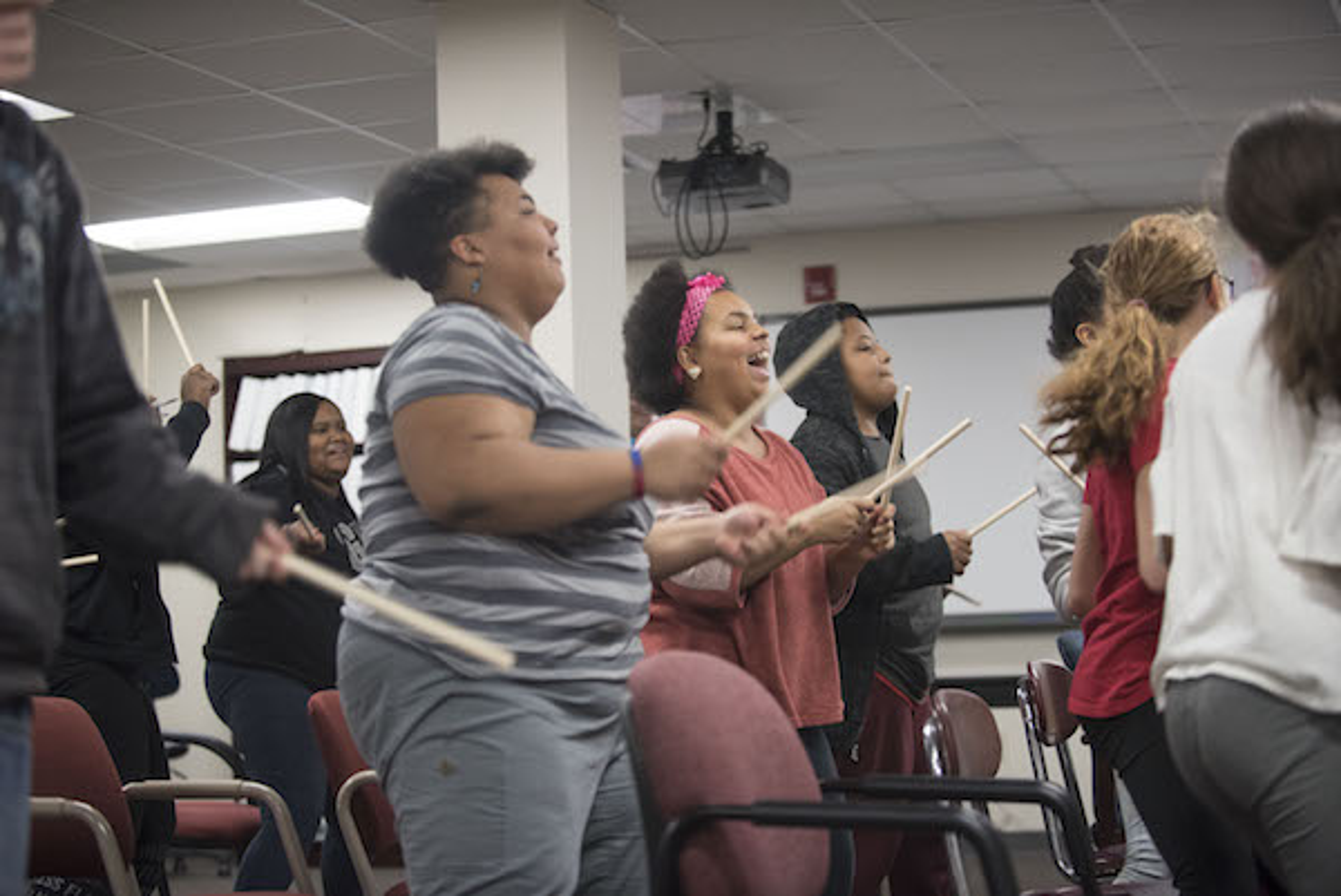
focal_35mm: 70
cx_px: 670
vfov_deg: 19.5
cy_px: 448
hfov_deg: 28.8
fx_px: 2609
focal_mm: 70
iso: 2000
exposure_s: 1/250
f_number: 2.8
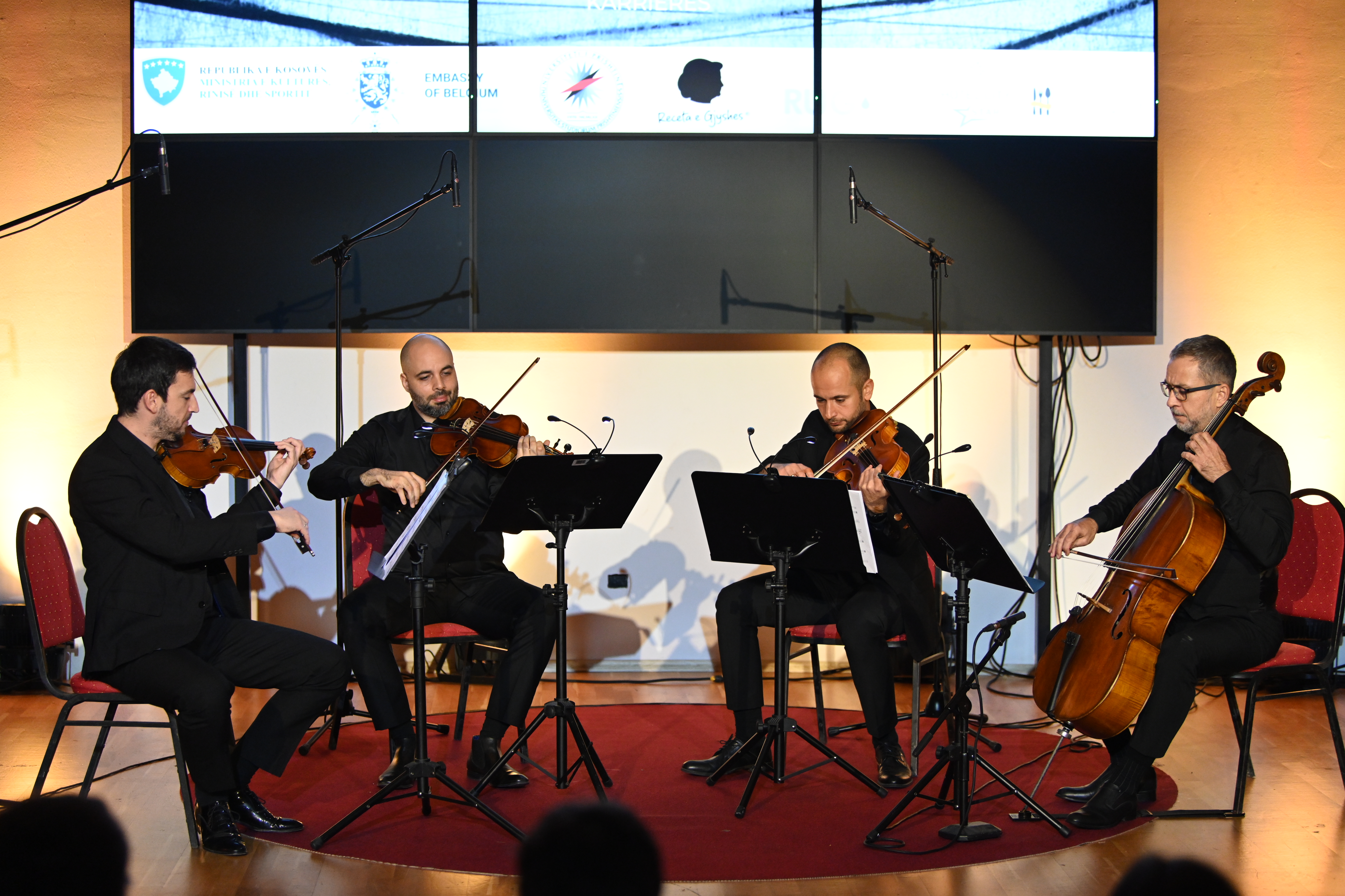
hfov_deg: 10.3
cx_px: 672
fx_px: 7472
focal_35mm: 200
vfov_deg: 6.9
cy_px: 448
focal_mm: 200
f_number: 2.8
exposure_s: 1/200
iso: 2000
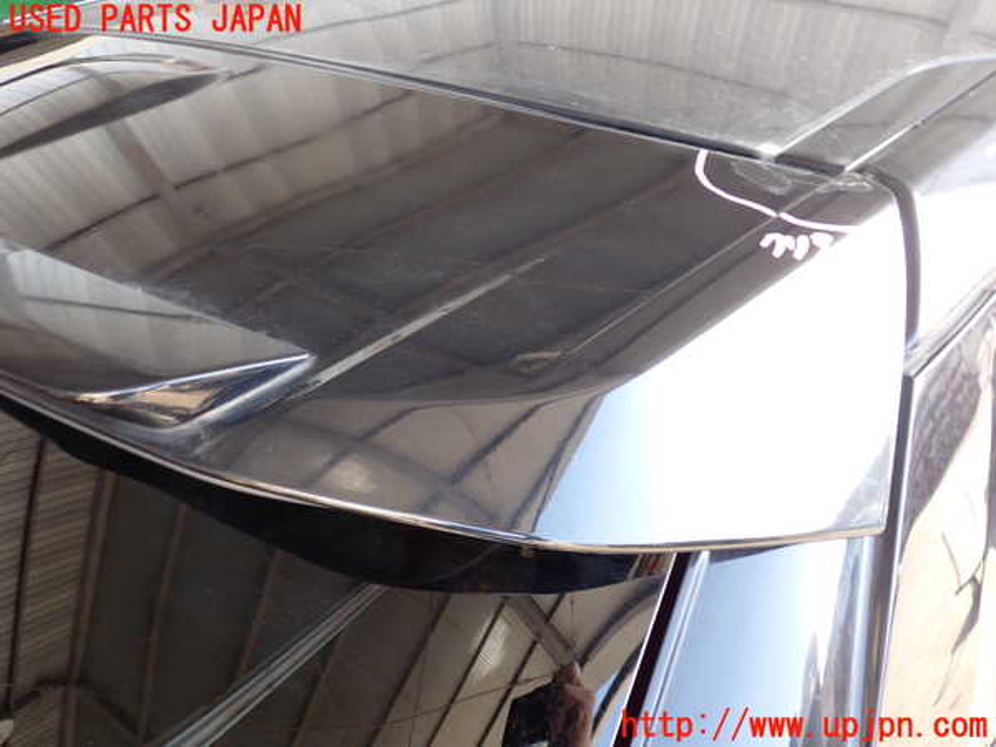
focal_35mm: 30
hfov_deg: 60.0
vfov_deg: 46.8
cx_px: 498
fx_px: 863
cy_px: 374
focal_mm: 5.4
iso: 160
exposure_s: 1/60
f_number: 2.3
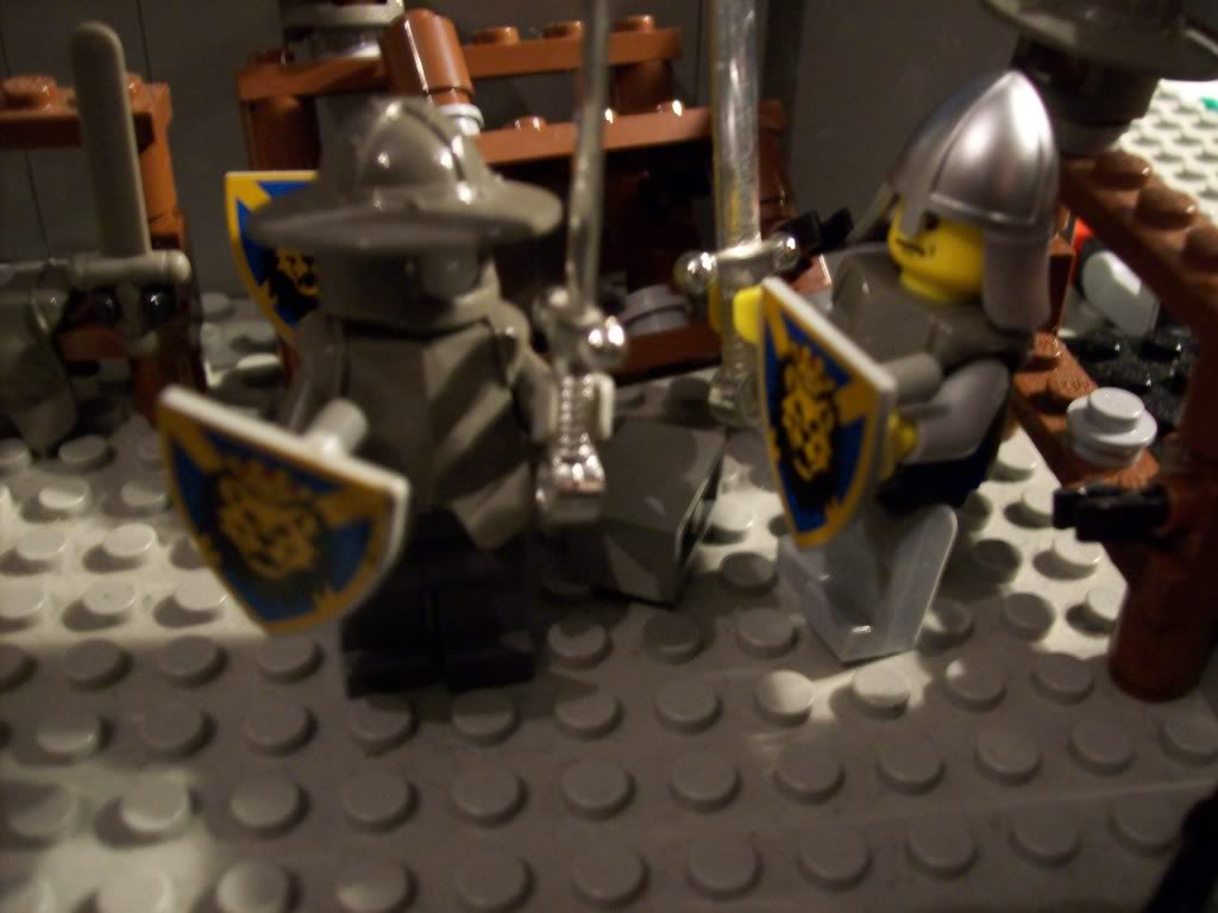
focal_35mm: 36
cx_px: 609
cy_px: 456
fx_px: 1266
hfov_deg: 51.4
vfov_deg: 39.6
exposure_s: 1/8
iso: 200
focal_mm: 6
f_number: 2.7
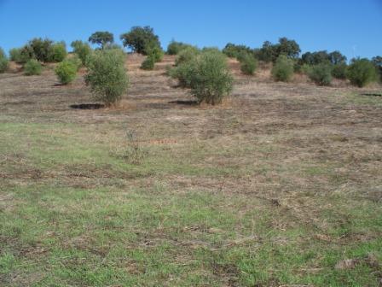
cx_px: 191
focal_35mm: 36
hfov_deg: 51.4
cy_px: 144
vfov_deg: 39.7
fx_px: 397
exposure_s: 1/400
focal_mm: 7.54
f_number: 5
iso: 64
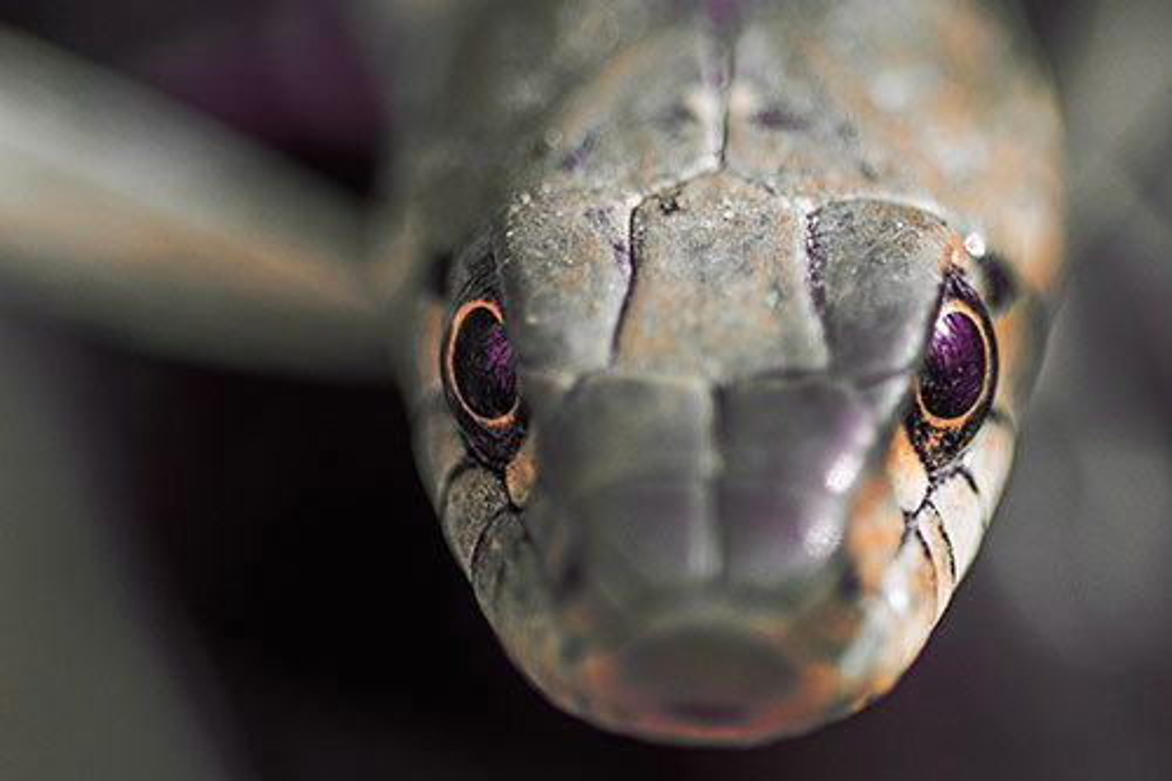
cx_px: 586
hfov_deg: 9.8
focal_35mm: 210
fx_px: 6834
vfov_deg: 6.5
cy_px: 390
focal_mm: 210
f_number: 8
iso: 360
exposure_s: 1/250
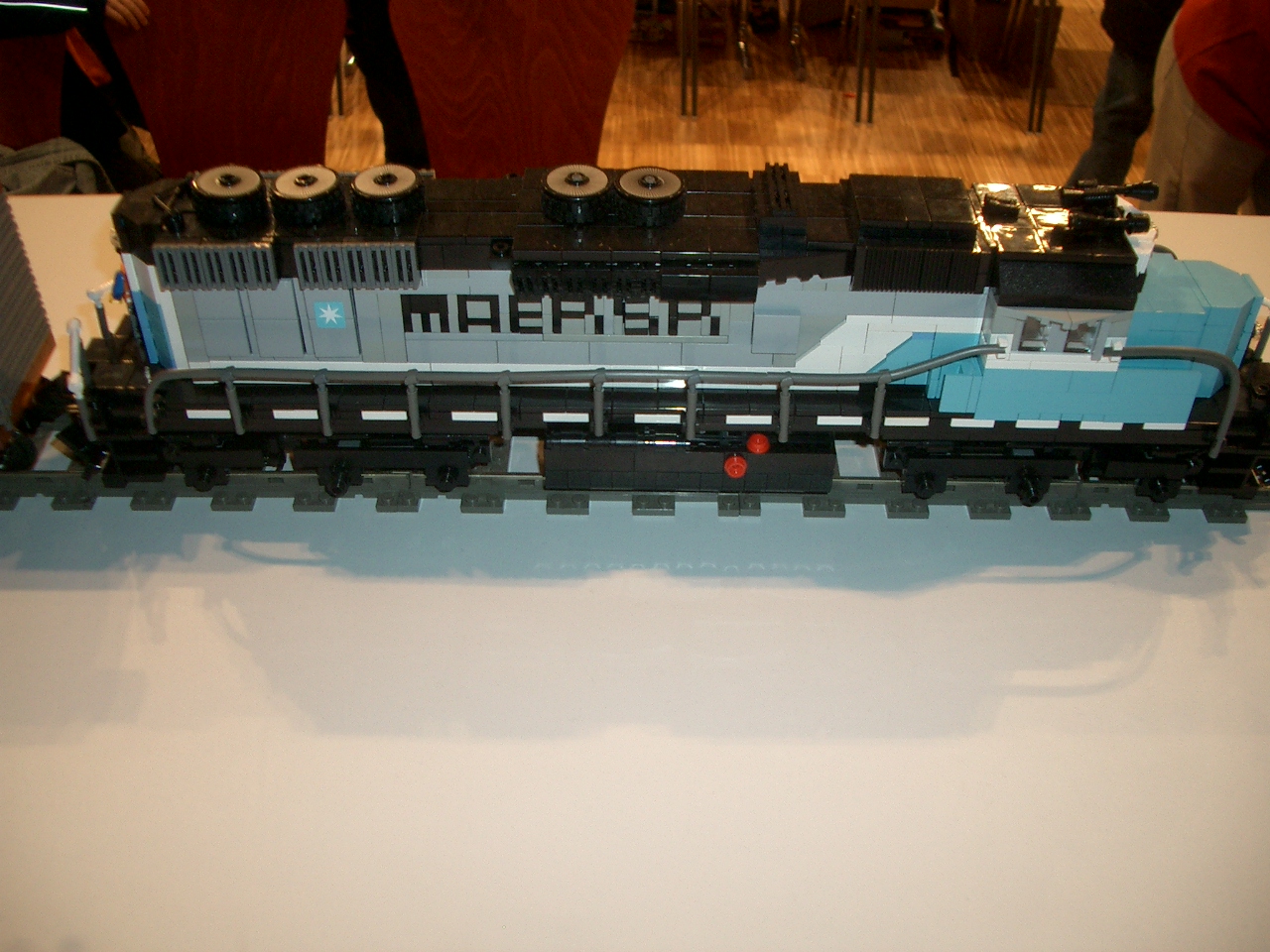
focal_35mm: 35
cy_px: 476
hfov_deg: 52.6
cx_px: 635
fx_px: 1284
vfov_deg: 40.7
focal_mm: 5.8
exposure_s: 1/40
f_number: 2.6
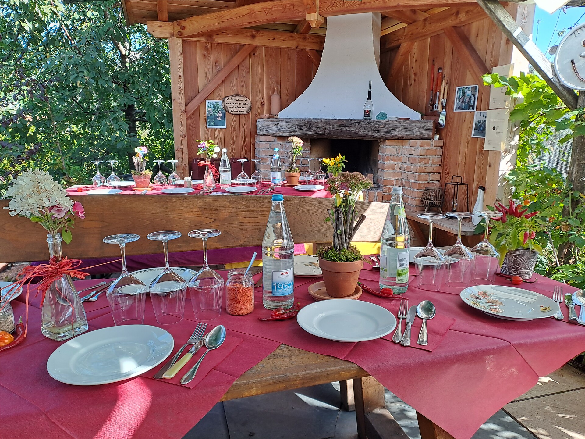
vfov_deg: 54.9
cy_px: 220
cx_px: 292
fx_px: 422
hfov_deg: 69.4
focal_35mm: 25
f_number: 1.8
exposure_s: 1/176
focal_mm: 4.65
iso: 32
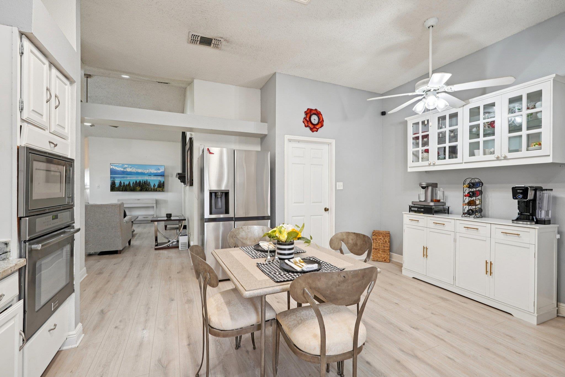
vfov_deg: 72.0
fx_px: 259
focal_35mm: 16
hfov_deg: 95.0
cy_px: 188
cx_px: 282
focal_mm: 16.5
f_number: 8
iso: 400
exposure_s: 1/13
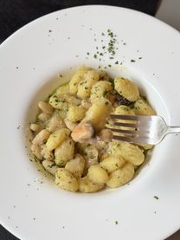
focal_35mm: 74
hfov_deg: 19.9
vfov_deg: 26.3
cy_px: 140
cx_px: 91
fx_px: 513
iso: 80
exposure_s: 1/100
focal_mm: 6.76
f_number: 1.78
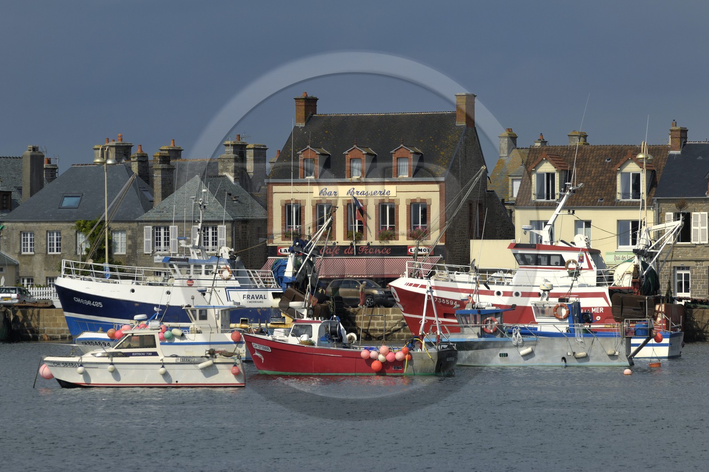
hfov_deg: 7.8
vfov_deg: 5.2
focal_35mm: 262
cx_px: 354
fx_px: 5168
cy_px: 236
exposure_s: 1/400
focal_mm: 175
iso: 100
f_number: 7.6
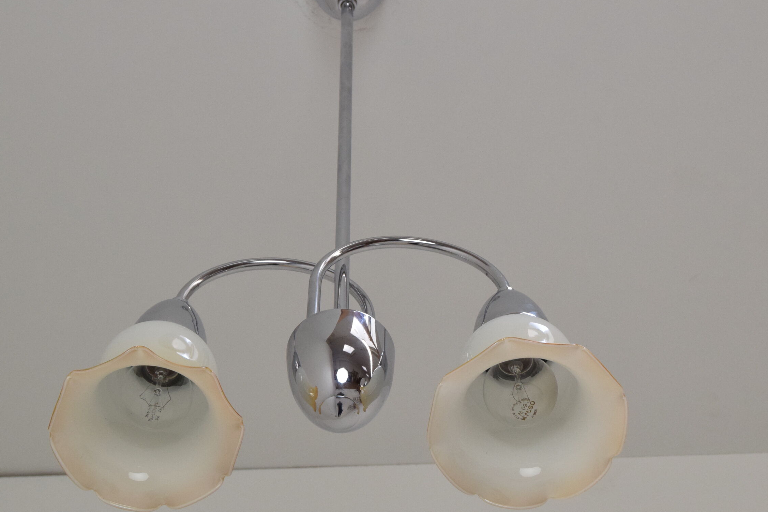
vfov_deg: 12.5
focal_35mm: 110
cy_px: 220
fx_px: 2339
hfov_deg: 18.6
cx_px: 355
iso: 1600
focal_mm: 55
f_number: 9
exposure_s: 1/320
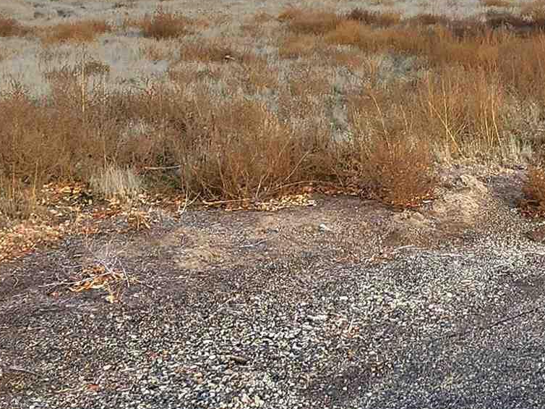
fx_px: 834
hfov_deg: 31.4
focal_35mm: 53
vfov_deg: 26.8
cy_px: 60
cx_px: 625
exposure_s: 1/833
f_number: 2.2
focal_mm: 2.2
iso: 50
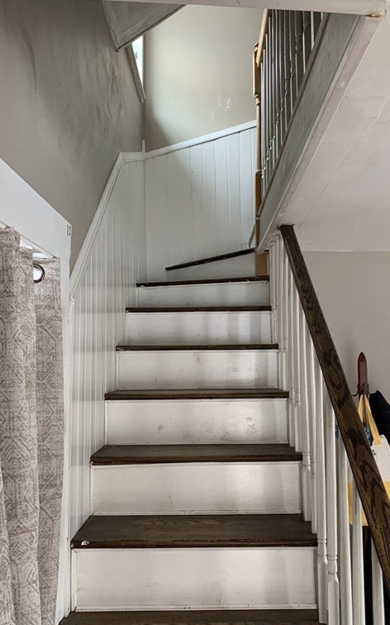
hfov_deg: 44.4
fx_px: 477
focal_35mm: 28
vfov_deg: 66.5
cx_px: 217
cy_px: 309
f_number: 1.8
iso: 125
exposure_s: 1/60
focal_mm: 4.25
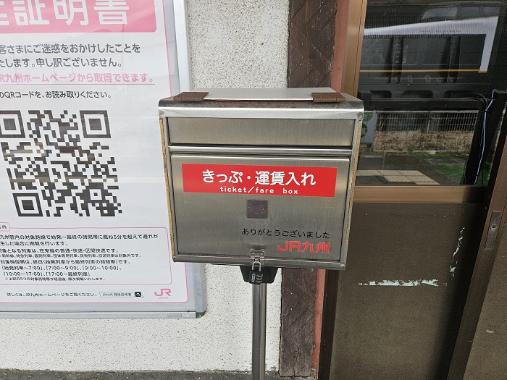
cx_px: 254
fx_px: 337
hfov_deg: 73.9
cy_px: 190
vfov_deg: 58.9
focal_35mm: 23
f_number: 1.8
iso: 80
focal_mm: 5.4
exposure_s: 1/359
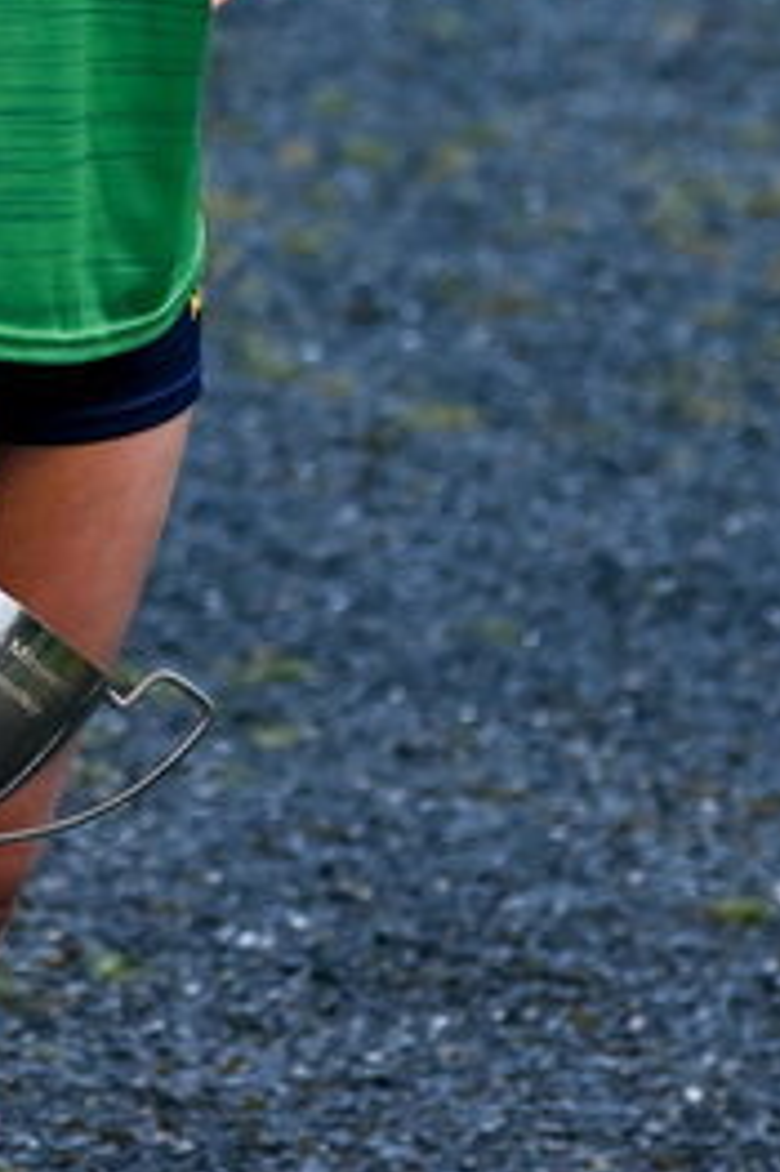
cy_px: 254
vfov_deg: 4.8
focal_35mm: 428
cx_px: -107
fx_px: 13927
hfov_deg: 3.2
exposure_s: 1/400
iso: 1250
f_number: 2.8
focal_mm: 110
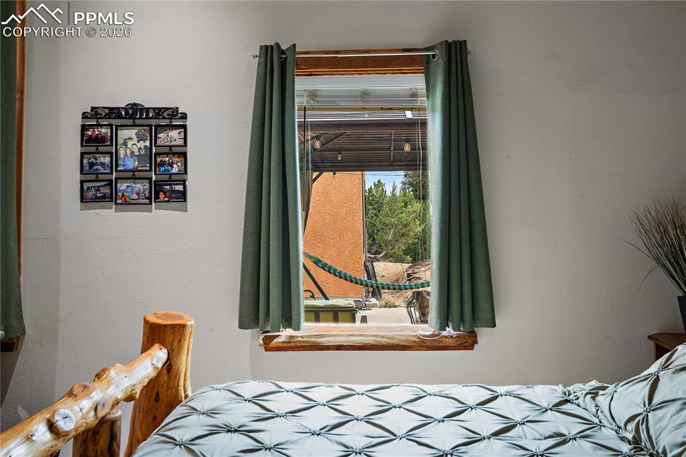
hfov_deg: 62.0
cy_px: 228
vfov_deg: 43.6
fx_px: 571
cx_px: 343
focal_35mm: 30
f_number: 8
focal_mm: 30
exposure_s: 1/13
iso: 100
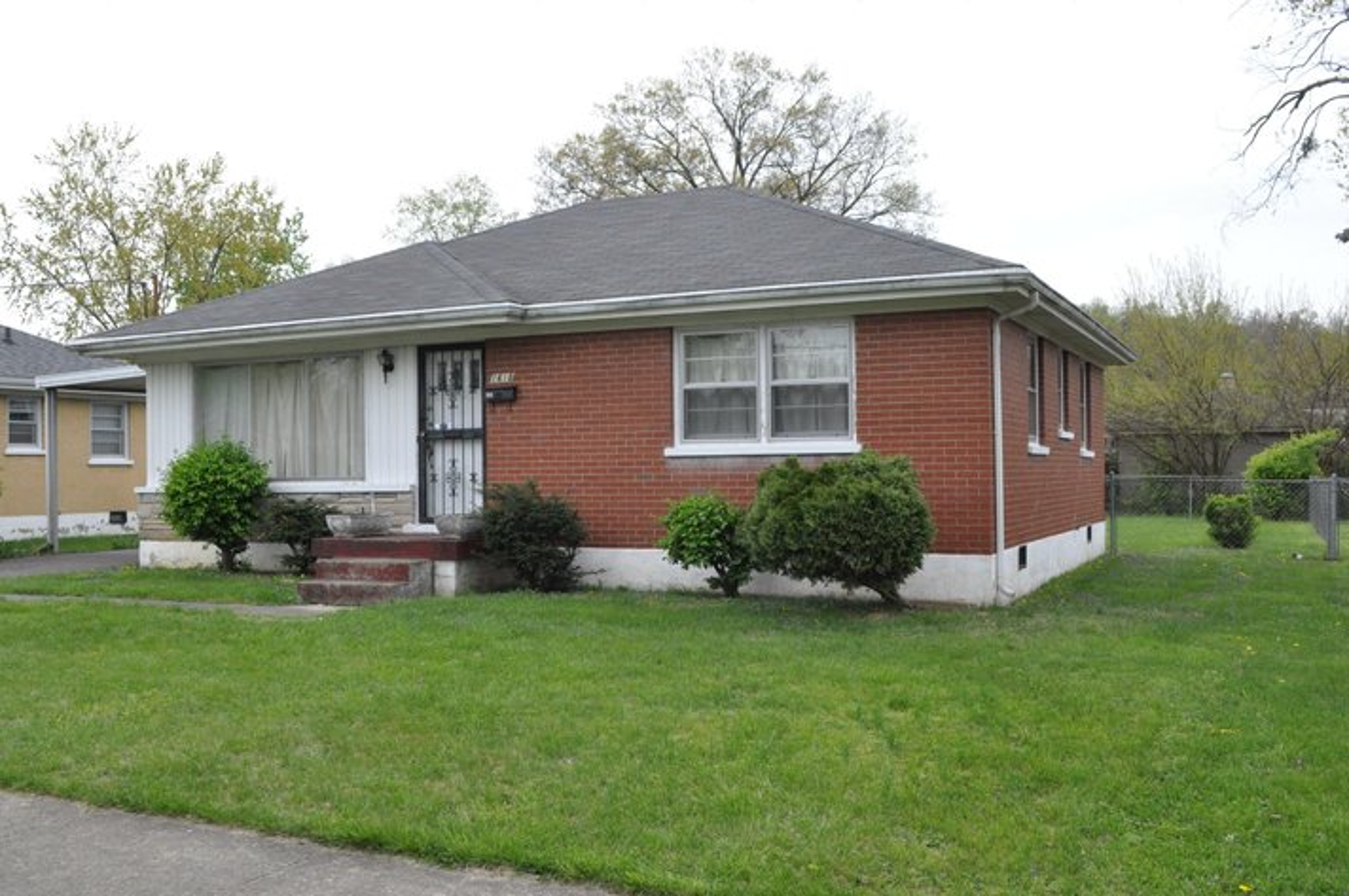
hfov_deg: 53.2
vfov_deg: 36.8
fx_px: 1347
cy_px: 448
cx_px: 674
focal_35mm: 36
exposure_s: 1/800
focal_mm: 24
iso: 1600
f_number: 14
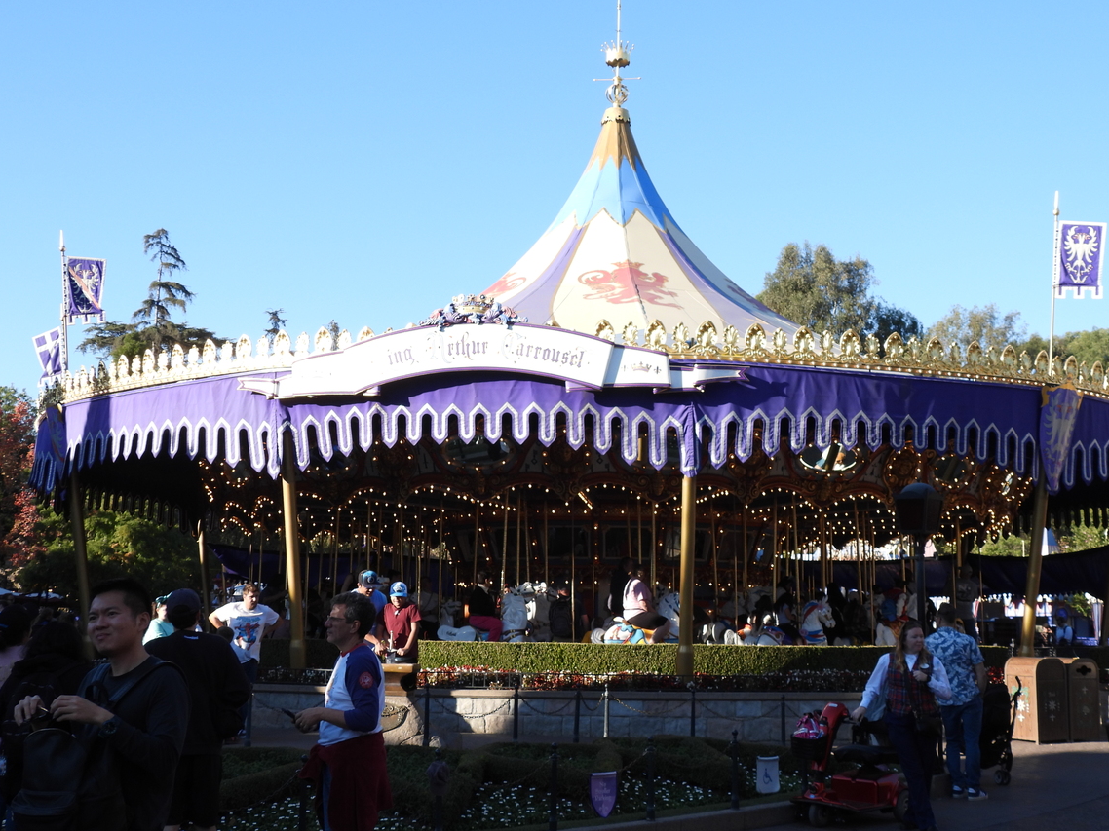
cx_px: 613
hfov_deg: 42.0
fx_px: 1441
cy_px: 410
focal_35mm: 45
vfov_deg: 32.2
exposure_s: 1/500
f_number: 3.2
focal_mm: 7.1
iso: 100
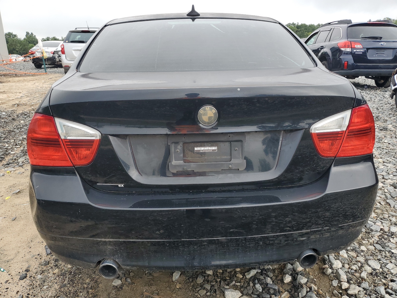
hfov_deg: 67.3
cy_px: 149
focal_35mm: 26
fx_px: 298
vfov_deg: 53.1
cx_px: 198
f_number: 1.5
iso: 50
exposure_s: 1/455
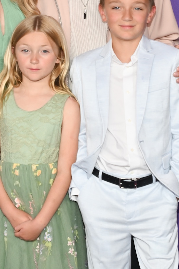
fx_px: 821
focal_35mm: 110
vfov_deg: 18.6
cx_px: 55
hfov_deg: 12.4
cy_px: 160
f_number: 5.6
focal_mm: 45
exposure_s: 1/160
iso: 320
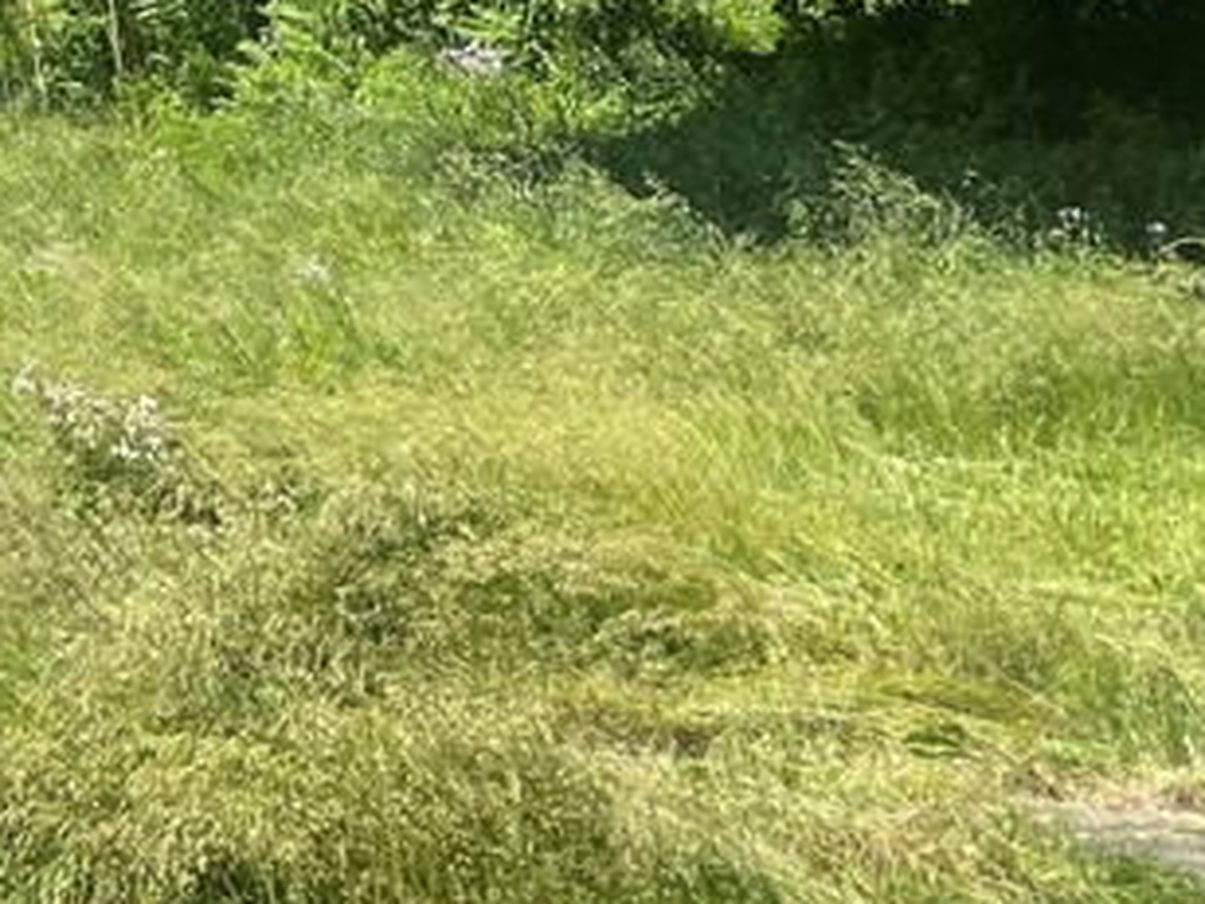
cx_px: -344
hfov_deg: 21.4
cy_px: -168
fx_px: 2889
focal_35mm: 83
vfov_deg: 17.0
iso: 32
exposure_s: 1/1534
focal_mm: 5.1
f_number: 1.6
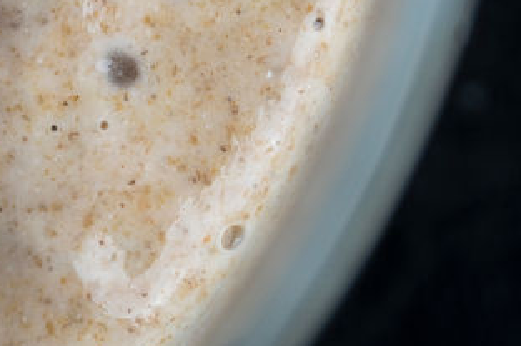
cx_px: -654
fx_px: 6939
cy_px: -411
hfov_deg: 4.2
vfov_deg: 2.8
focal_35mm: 480
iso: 100
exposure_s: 1/30
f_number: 6.3
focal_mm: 100
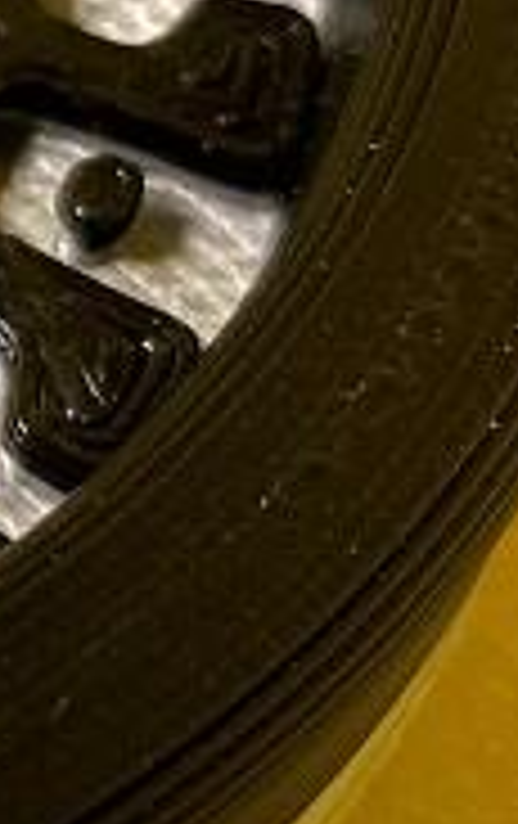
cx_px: -1261
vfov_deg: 11.5
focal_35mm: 182
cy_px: 324
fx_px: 4095
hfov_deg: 6.4
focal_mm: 4.25
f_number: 1.8
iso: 32
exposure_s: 1/173
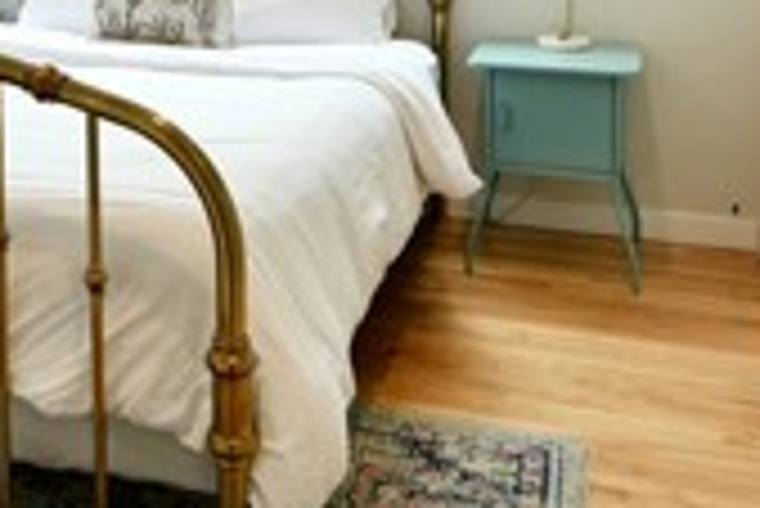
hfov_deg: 36.1
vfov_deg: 23.6
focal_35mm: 53
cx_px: 139
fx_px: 1120
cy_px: -83
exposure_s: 1/15
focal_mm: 14
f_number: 5
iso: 100
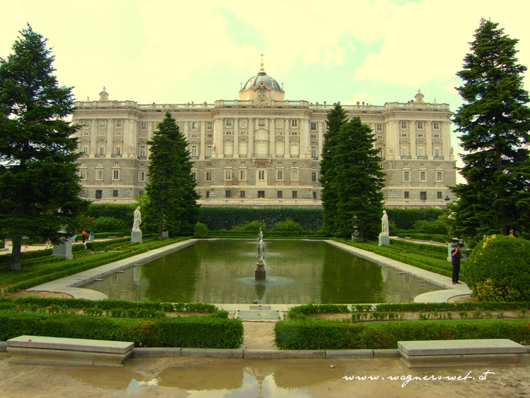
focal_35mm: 28
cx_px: 265
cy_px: 199
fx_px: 429
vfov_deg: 49.7
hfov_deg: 63.4
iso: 50
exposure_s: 1/200
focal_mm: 7.4
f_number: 5.6
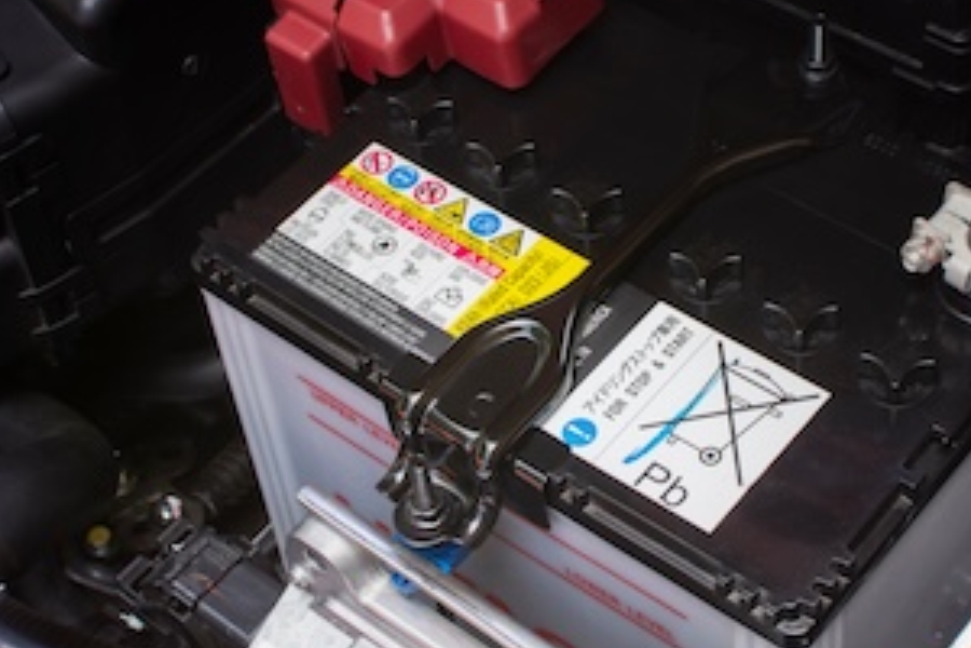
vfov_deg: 17.3
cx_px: 615
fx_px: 2124
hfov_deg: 25.7
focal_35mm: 79
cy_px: 282
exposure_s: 1/80
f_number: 7.1
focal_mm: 35
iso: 400
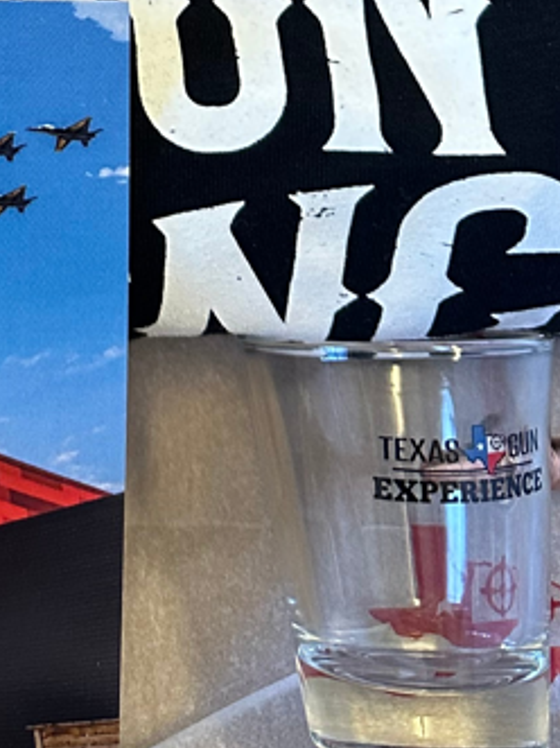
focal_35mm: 87
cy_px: -479
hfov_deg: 16.0
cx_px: -192
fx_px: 1878
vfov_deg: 18.8
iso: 400
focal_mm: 6.86
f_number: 1.78
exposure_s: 1/60
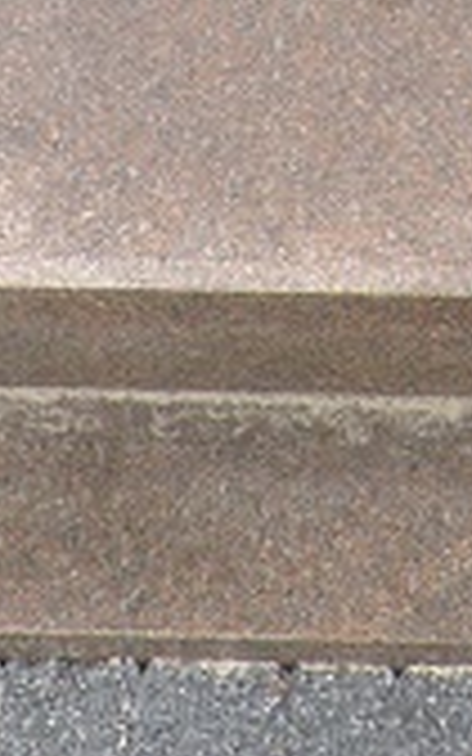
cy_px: -468
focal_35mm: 97
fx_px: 1996
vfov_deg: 18.3
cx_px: 530
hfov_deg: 13.2
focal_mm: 4.3
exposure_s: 1/80
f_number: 8.3
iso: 64
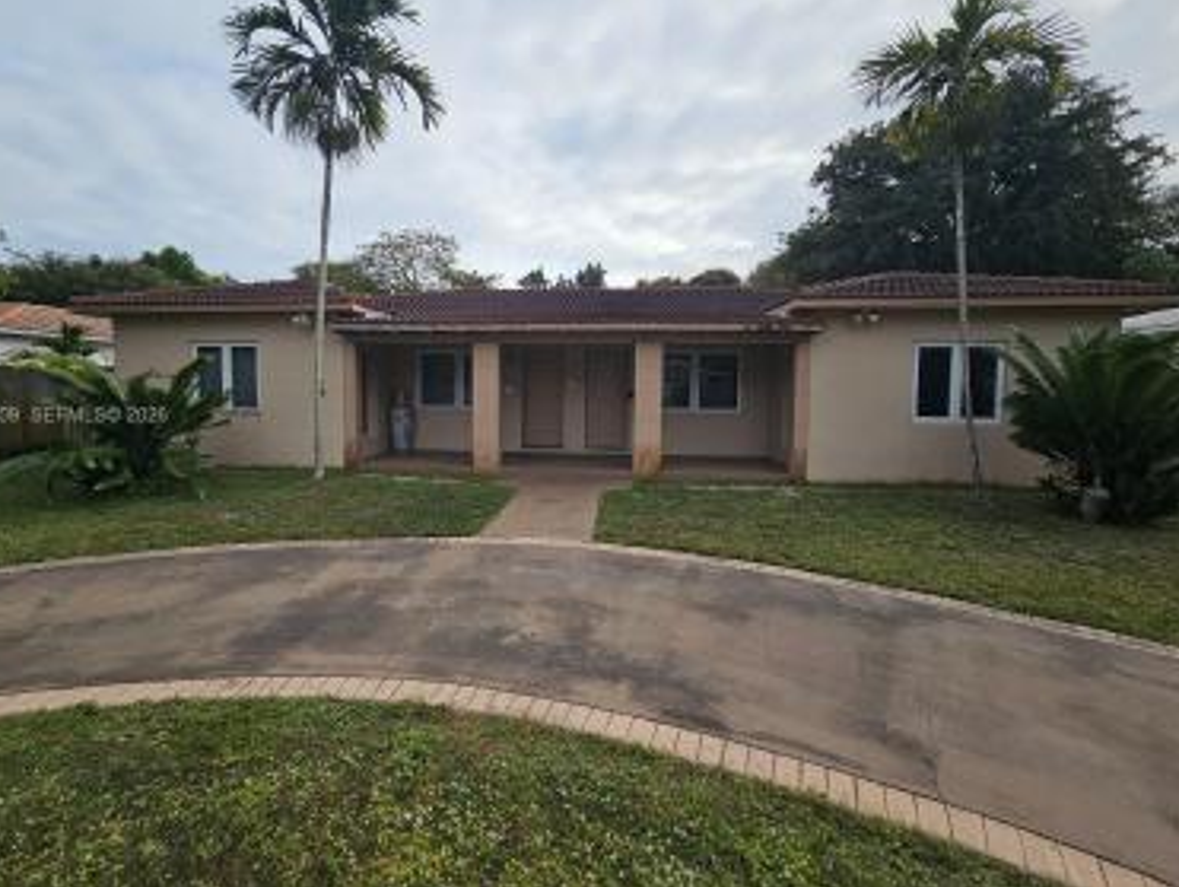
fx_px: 477
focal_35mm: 14
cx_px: 556
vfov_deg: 85.7
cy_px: 416
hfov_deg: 101.9
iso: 50
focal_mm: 2.2
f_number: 2.2
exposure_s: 1/1709
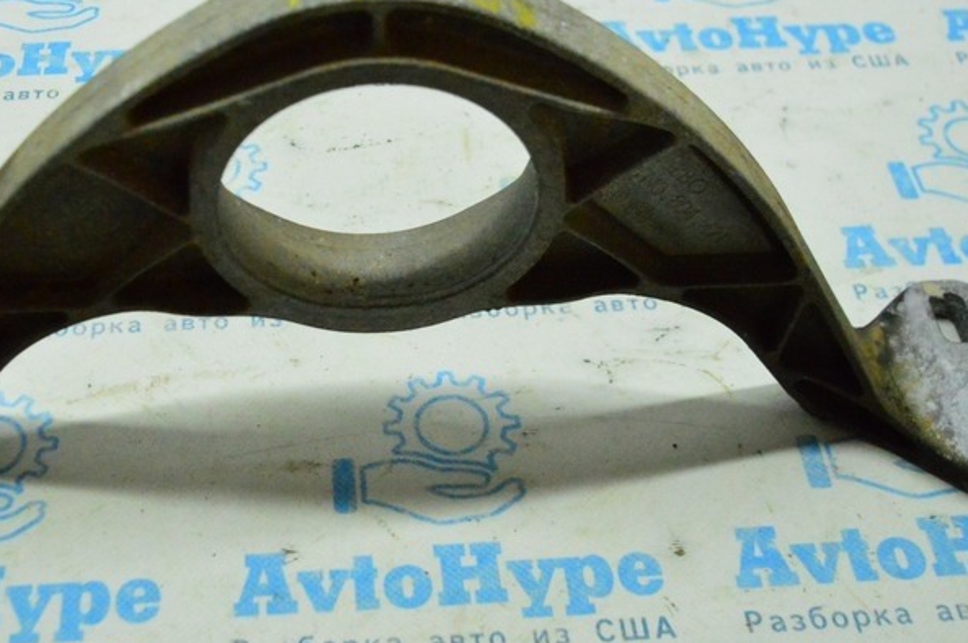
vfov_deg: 23.5
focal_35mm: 57
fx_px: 1531
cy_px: 184
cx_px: 318
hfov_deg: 34.7
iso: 6400
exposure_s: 1/1000
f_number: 3.8
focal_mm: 22
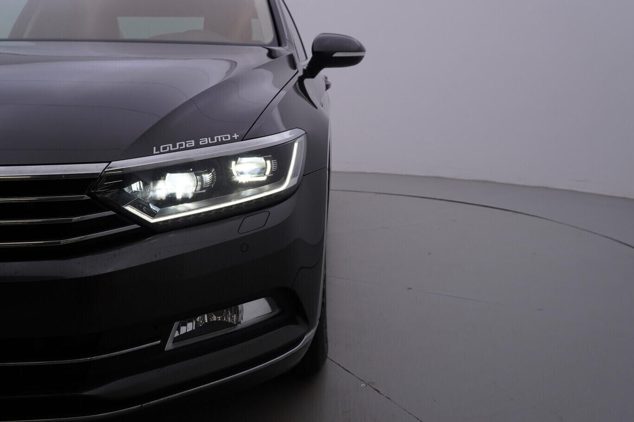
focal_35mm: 38
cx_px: 319
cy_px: 200
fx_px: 669
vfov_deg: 35.0
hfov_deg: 50.7
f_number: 5
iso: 125
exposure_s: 1/125
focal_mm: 24
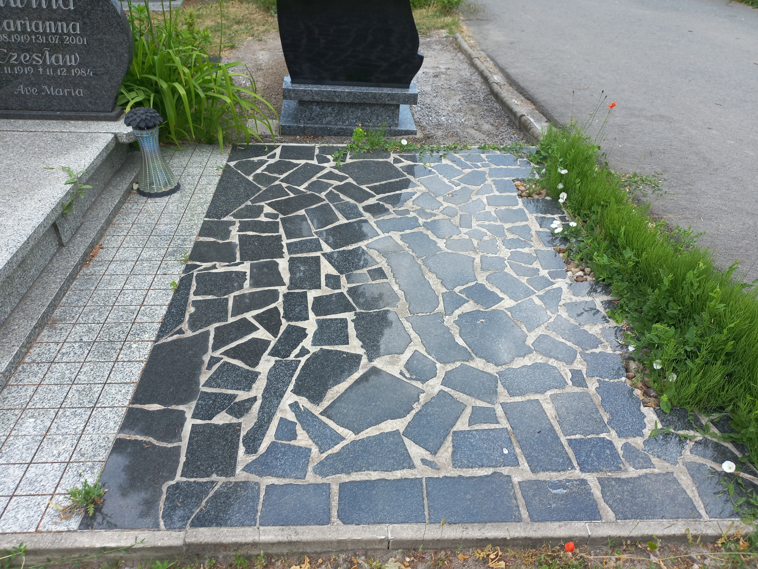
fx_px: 591
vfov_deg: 51.3
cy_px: 297
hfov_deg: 65.3
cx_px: 374
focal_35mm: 27
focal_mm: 4.6
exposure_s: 1/150
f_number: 1.8
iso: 25
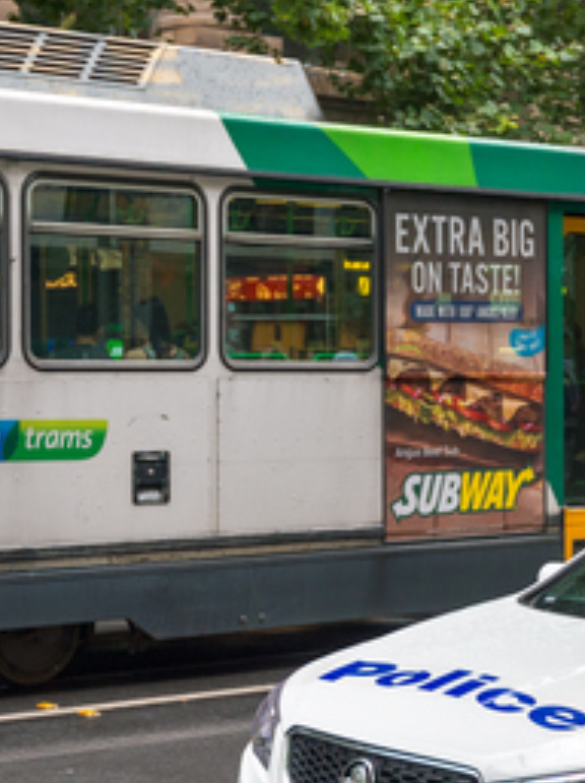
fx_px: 2146
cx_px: 402
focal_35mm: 95
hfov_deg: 15.5
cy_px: 516
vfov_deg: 20.6
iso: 160
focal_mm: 35
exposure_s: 1/200
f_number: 4
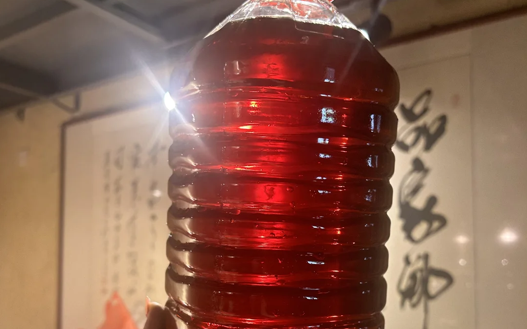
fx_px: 531
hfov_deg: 52.8
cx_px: 264
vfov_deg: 33.7
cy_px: 247
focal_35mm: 37
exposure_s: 1/50
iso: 125
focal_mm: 5.7
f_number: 1.5
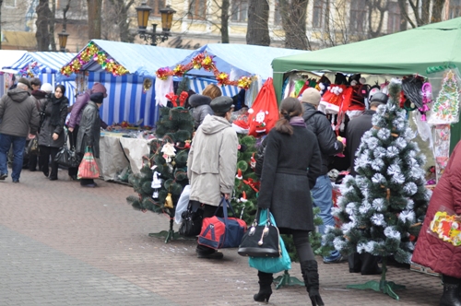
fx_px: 959
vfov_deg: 18.1
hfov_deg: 27.0
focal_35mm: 75
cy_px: 153
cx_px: 230
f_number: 2
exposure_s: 1/125
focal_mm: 50
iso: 200
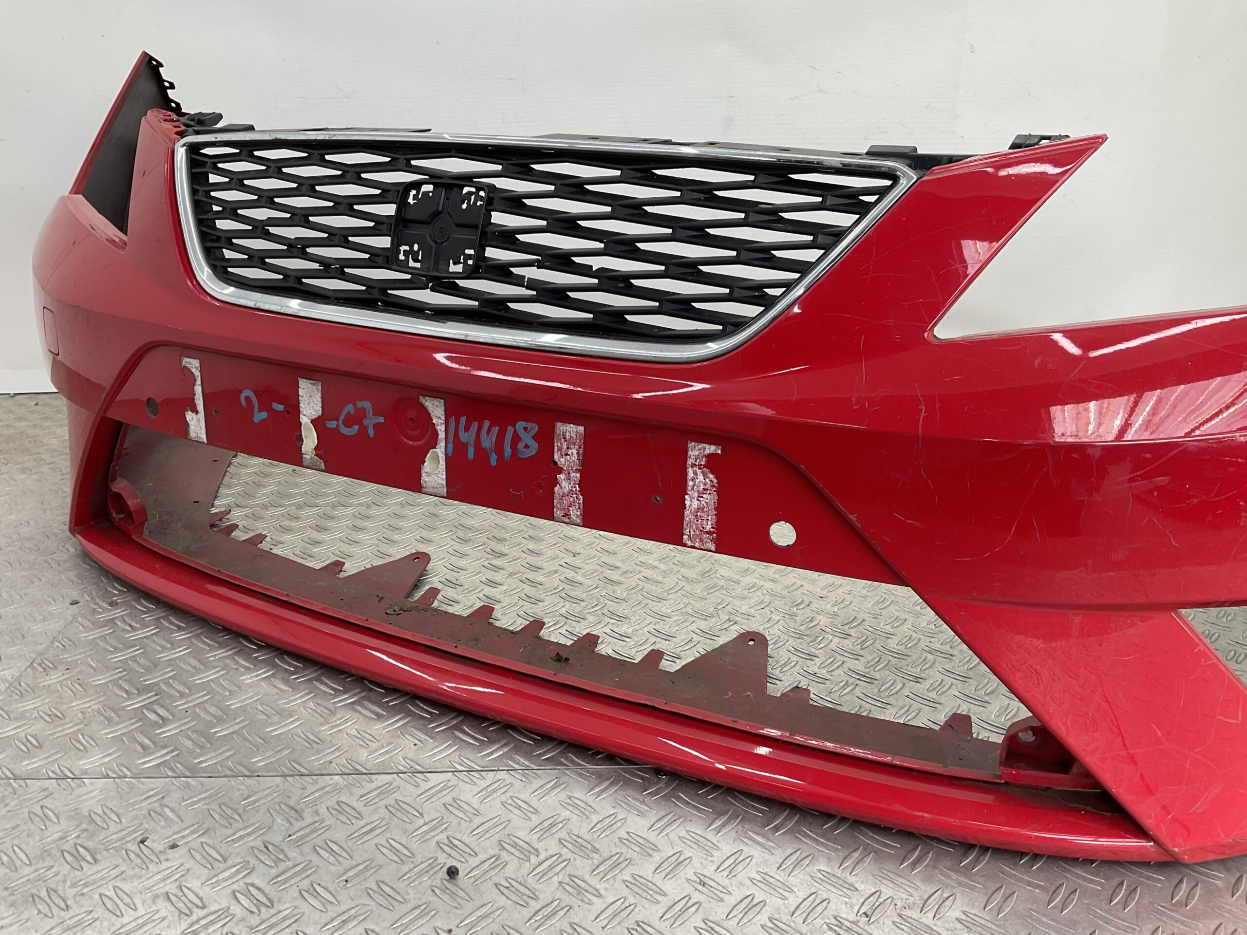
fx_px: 1045
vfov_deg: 48.2
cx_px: 624
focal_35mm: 29
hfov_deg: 61.7
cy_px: 468
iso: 20
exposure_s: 1/100
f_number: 1.8
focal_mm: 3
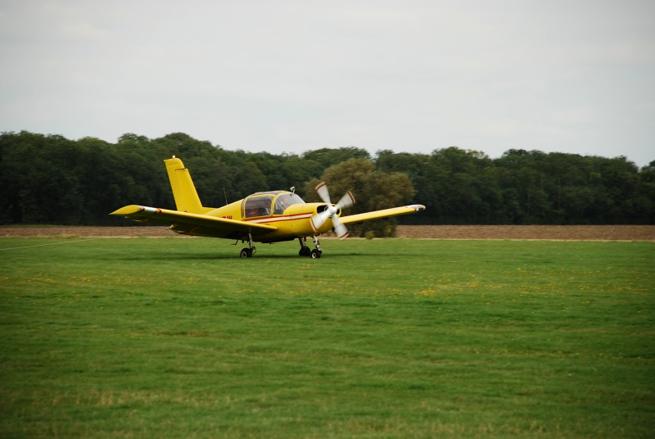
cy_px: 220
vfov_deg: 6.8
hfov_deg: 10.1
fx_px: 3690
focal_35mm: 202
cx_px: 328
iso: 100
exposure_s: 1/200
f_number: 5.6
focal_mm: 135
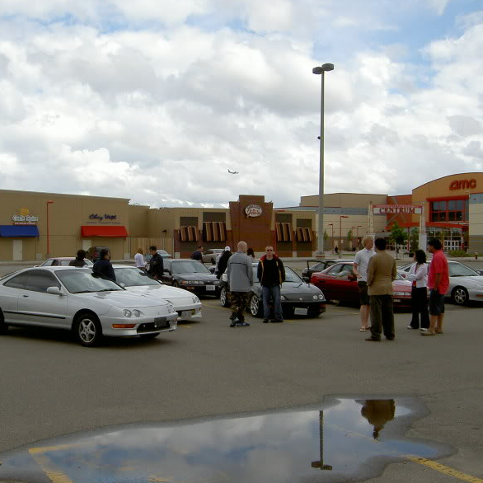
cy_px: 237
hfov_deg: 40.7
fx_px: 647
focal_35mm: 41
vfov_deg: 40.9
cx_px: 187
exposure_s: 1/500
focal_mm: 5.6
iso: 50
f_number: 4.7
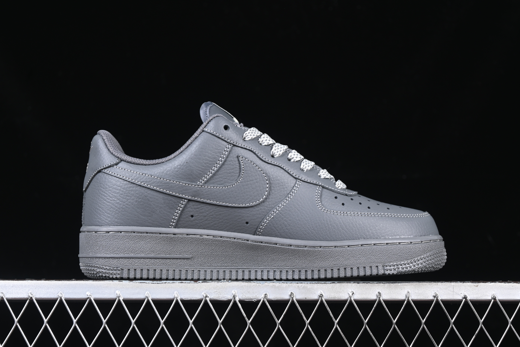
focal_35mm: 75
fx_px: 1083
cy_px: 174
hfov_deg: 27.0
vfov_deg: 18.2
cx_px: 260
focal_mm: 50
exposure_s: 1/60
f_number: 6.3
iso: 160
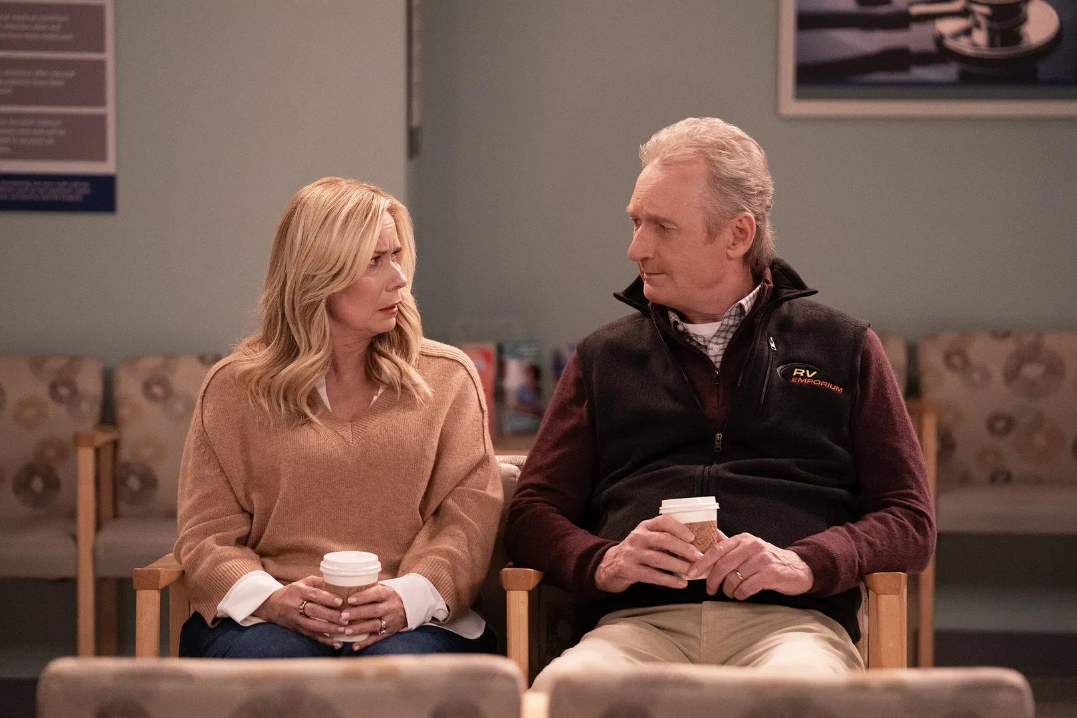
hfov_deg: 14.0
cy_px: 359
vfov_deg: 9.3
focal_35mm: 147
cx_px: 538
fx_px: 4397
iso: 5000
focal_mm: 147
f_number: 3.5
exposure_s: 1/125
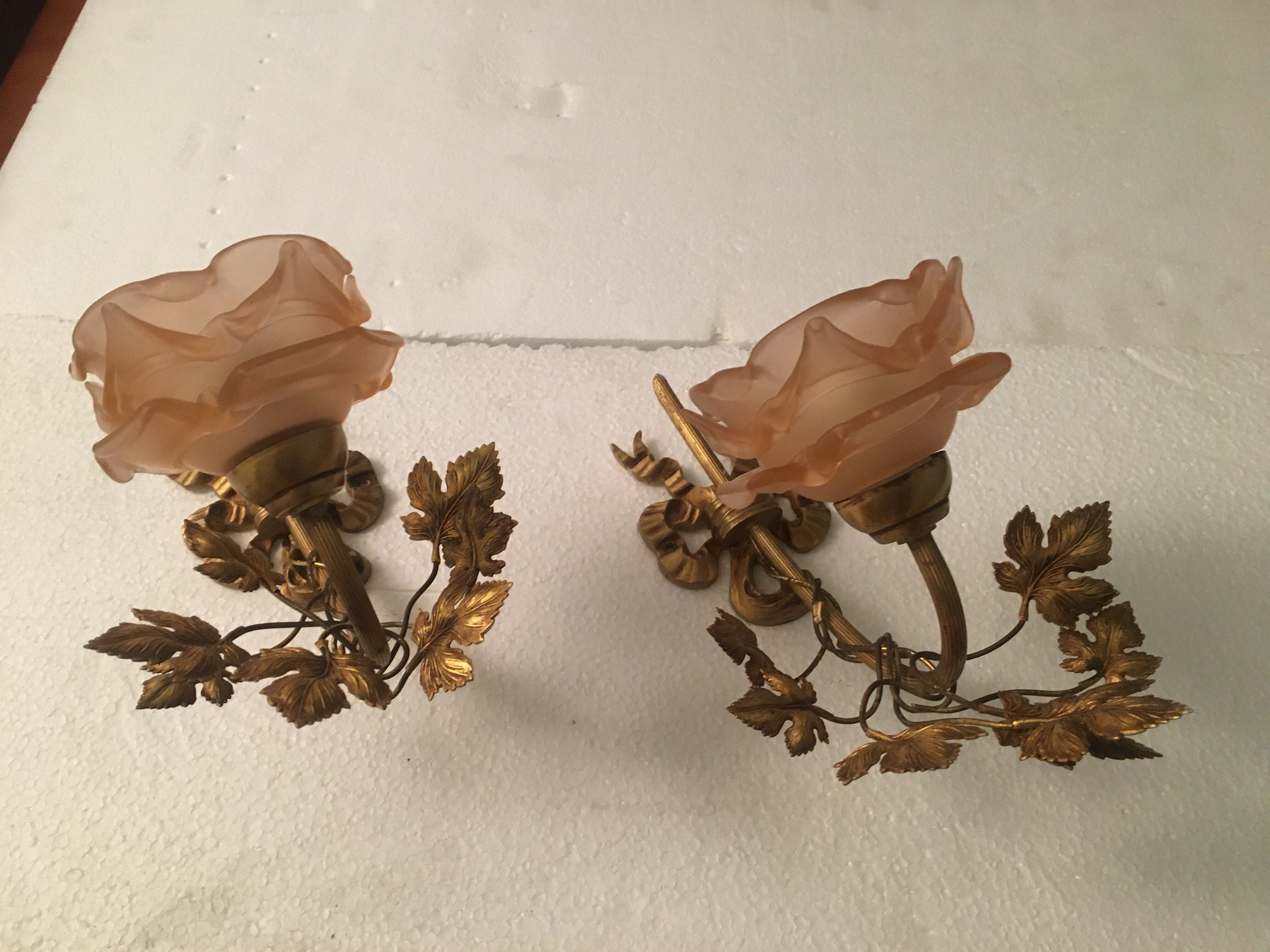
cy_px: 476
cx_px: 635
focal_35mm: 29
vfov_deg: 48.2
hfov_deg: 61.7
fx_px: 1064
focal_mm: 4.15
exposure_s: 1/20
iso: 200
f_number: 2.2
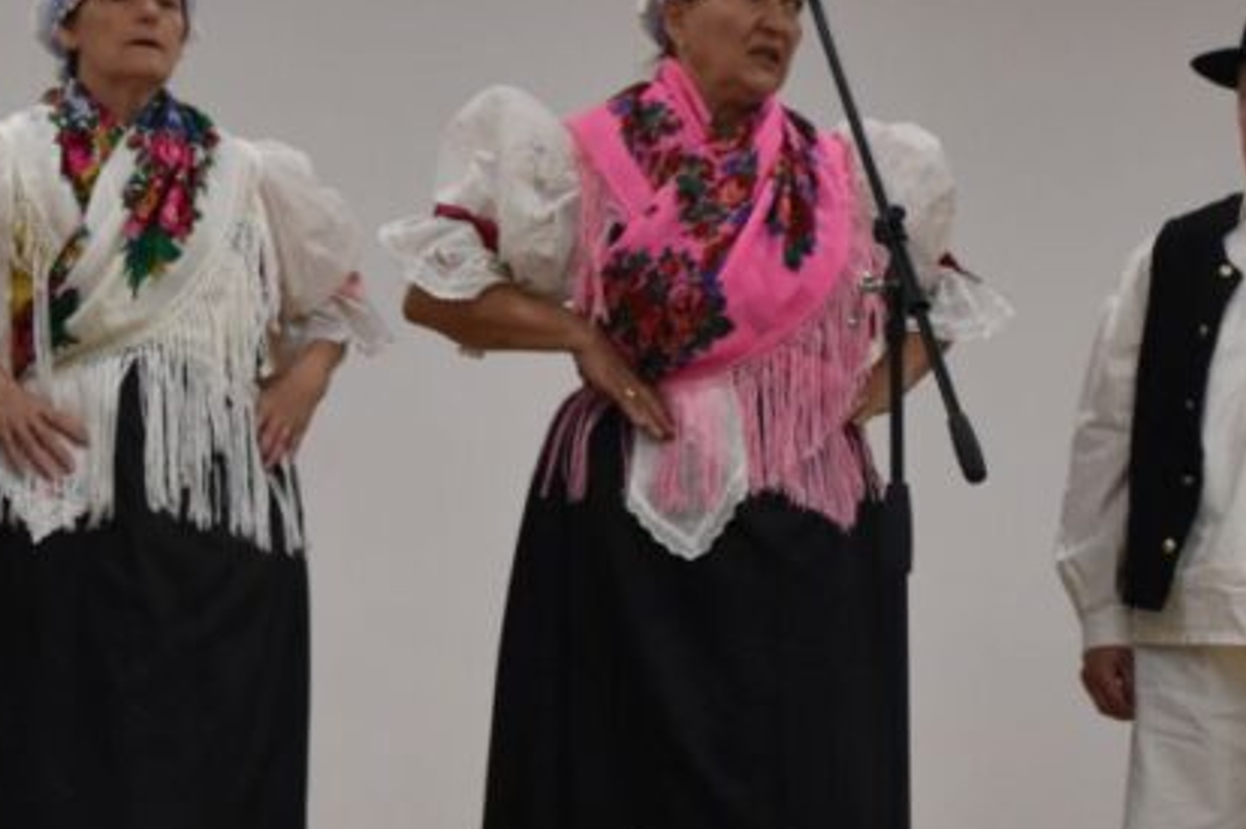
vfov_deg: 7.9
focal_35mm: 174
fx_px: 6020
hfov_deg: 11.8
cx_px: 504
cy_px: 283
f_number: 4.2
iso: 800
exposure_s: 1/160
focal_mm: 38
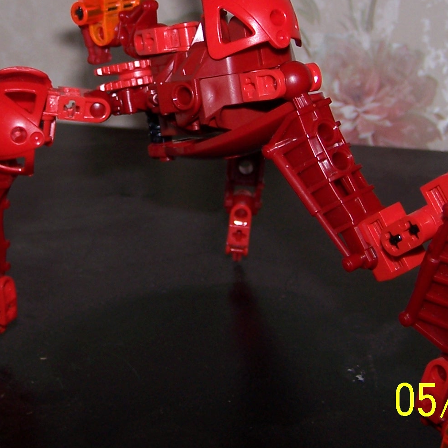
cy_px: 103
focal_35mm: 79
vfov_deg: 21.7
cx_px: 145
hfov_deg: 21.8
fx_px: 1157
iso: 80
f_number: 2.8
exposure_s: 1/60
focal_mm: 6.3
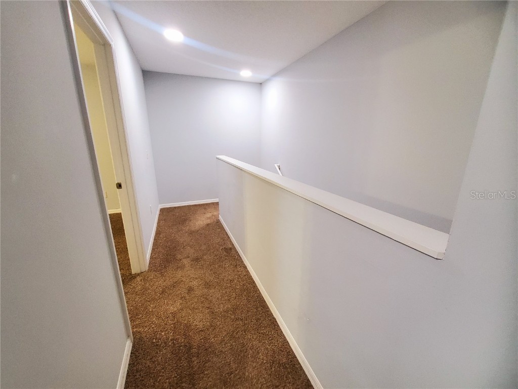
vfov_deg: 89.9
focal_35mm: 13
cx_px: 259
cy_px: 194
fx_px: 195
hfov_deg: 106.2
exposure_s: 1/59.2
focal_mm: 1.8
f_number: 2.2
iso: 500
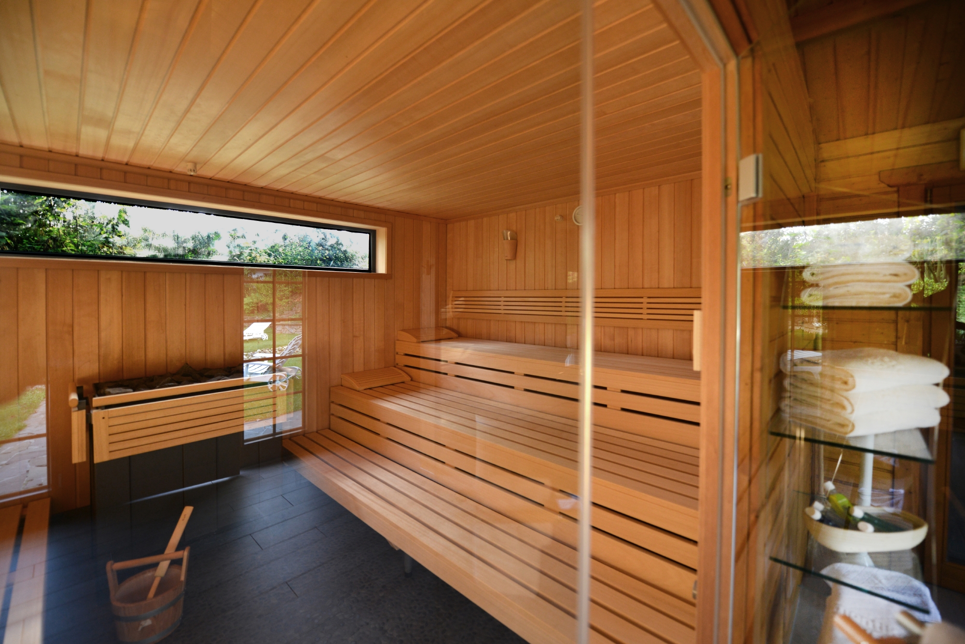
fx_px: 375
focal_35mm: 14
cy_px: 322
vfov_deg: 81.3
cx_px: 482
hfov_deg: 104.2
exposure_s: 1/125
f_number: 2.8
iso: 500
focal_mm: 14
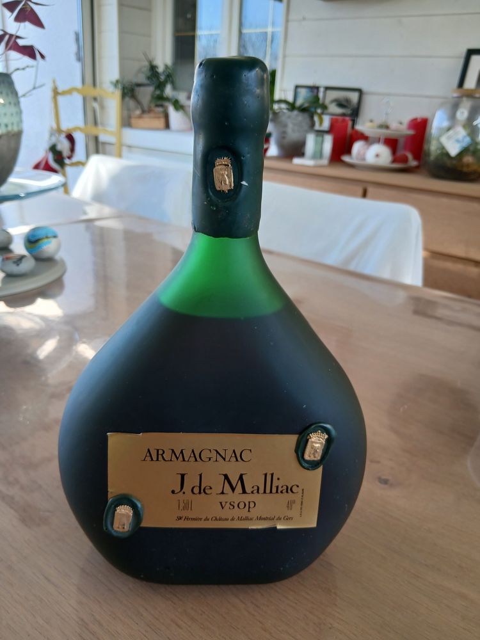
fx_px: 481
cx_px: 240
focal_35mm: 26
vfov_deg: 67.3
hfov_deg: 53.1
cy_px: 320
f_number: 1.8
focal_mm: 3.98
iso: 32
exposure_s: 1/50
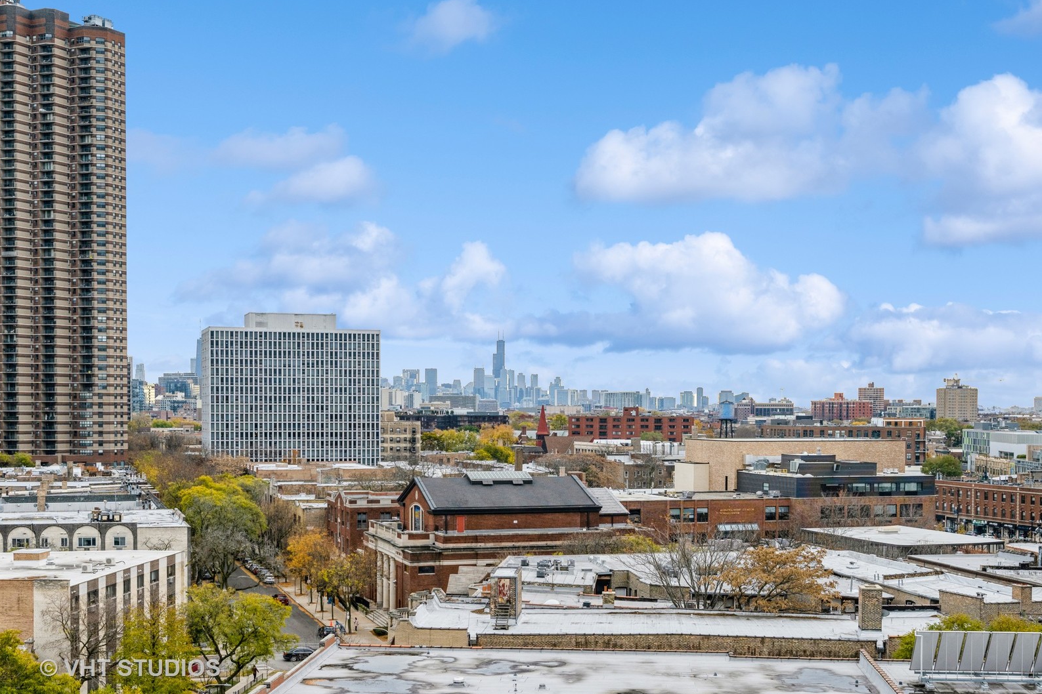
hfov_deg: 42.7
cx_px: 516
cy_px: 350
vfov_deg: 29.2
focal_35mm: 46
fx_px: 1331
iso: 200
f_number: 8
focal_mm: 30
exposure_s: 1/250
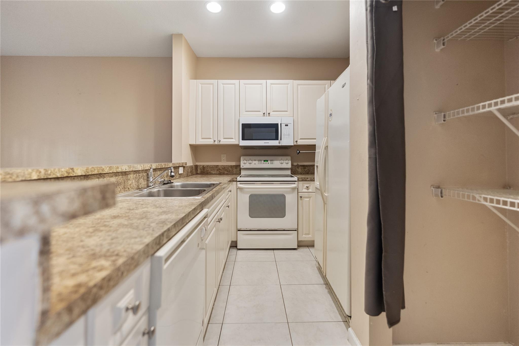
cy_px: 173
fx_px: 202
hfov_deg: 104.3
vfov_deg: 81.2
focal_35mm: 14
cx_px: 260
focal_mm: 14
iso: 4000
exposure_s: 1/125
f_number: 2
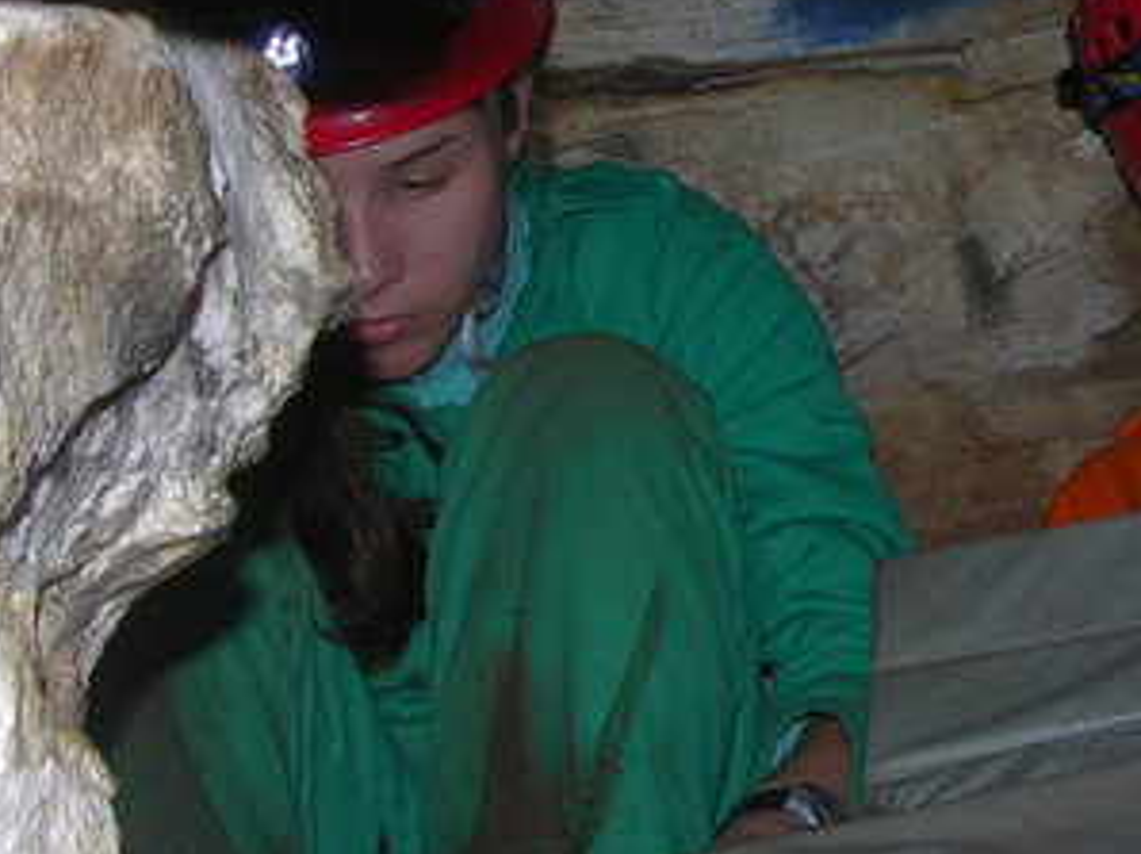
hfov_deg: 20.2
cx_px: 1145
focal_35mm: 94
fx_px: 3096
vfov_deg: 15.6
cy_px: 207
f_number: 5.6
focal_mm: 8.9
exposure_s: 1/30
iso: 50
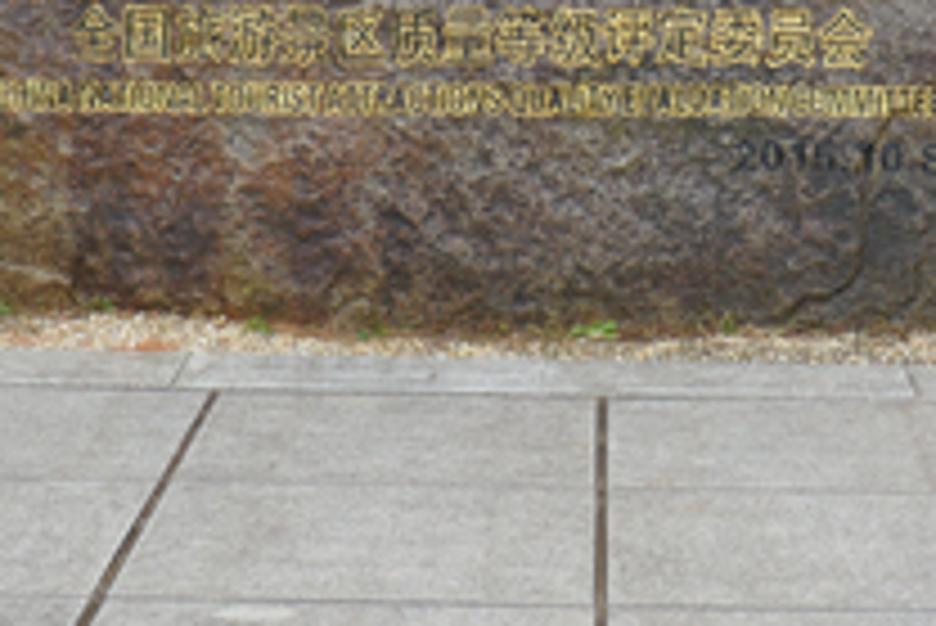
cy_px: -234
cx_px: 540
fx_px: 3226
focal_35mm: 124
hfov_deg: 16.5
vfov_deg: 10.8
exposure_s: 1/80
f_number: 3.9
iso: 320
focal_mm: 15.6
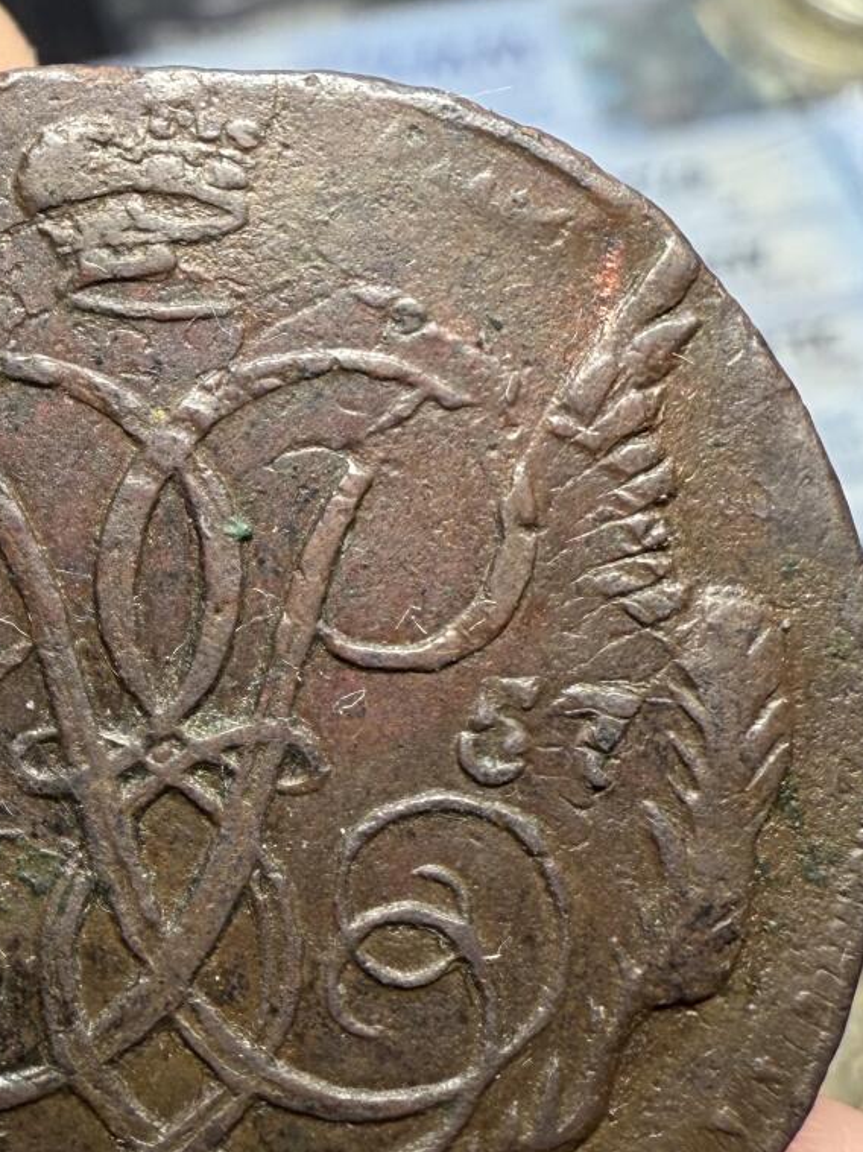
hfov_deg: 25.0
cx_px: 126
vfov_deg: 33.7
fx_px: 1896
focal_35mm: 57
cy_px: 699
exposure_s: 1/99
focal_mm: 2.22
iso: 64
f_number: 2.2
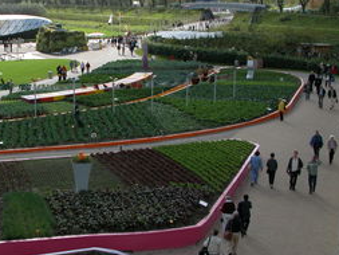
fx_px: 588
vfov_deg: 24.4
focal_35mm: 60
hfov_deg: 31.5
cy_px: 103
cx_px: 78
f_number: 6.4
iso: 100
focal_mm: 10
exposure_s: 1/264
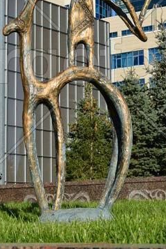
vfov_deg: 18.5
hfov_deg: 12.5
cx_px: 95
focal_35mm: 110
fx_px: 759
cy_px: 66
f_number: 9
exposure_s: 1/320
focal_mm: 45
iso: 100
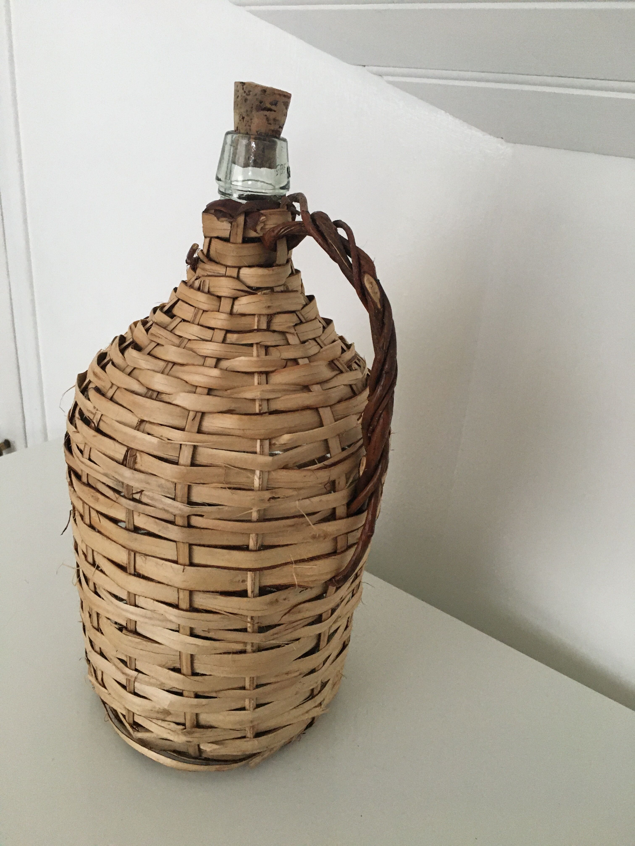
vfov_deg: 61.7
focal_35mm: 29
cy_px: 423
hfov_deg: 48.2
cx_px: 318
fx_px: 709
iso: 200
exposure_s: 1/25
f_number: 2.2
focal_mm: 4.15
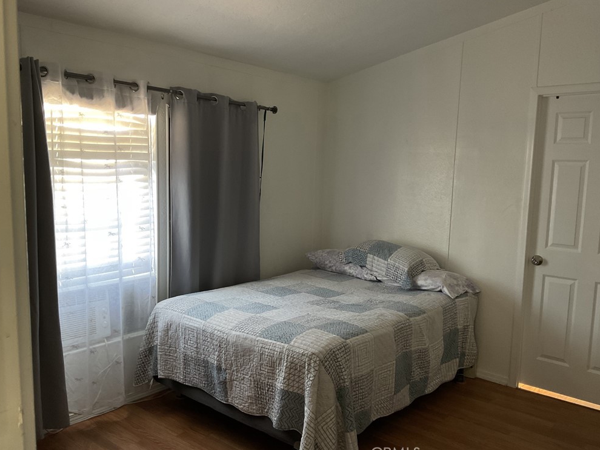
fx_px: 520
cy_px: 229
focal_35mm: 30
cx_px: 301
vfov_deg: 46.8
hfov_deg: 60.0
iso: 100
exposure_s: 1/60
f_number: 1.8
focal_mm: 3
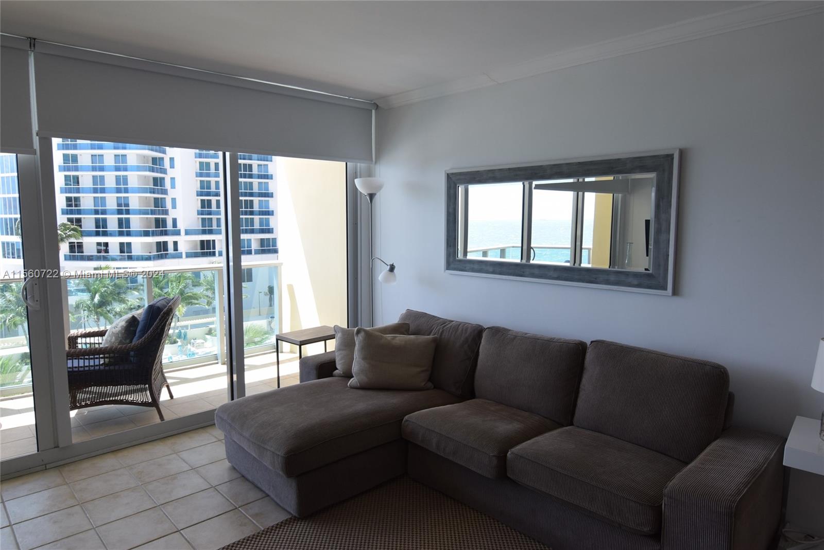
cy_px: 275
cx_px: 412
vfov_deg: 56.2
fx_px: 515
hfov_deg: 77.3
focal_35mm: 22
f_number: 9
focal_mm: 15
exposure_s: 1/125
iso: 400
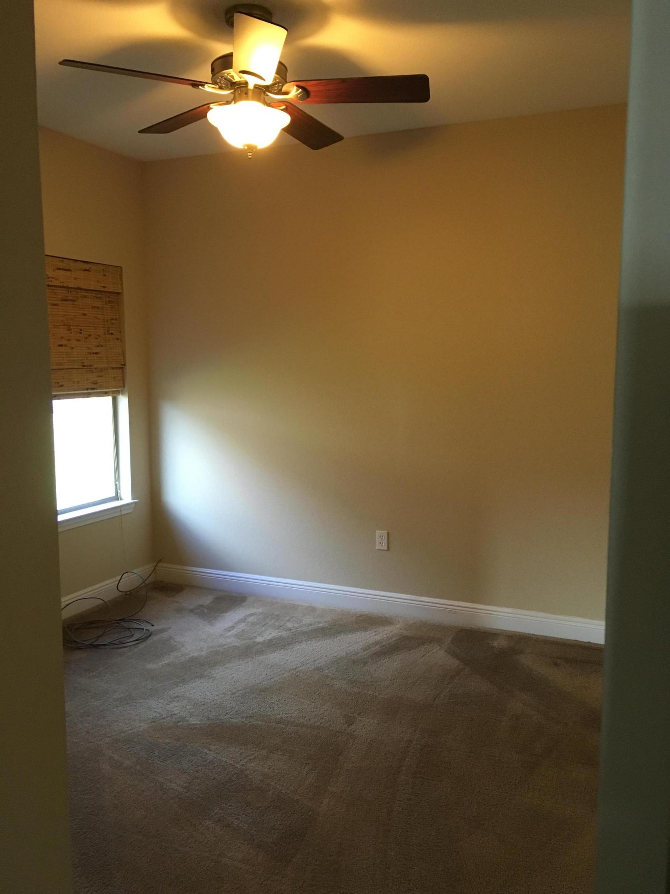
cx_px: 335
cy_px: 447
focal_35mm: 29
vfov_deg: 61.7
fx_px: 748
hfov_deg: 48.2
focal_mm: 4.15
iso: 160
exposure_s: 1/30
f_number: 2.2
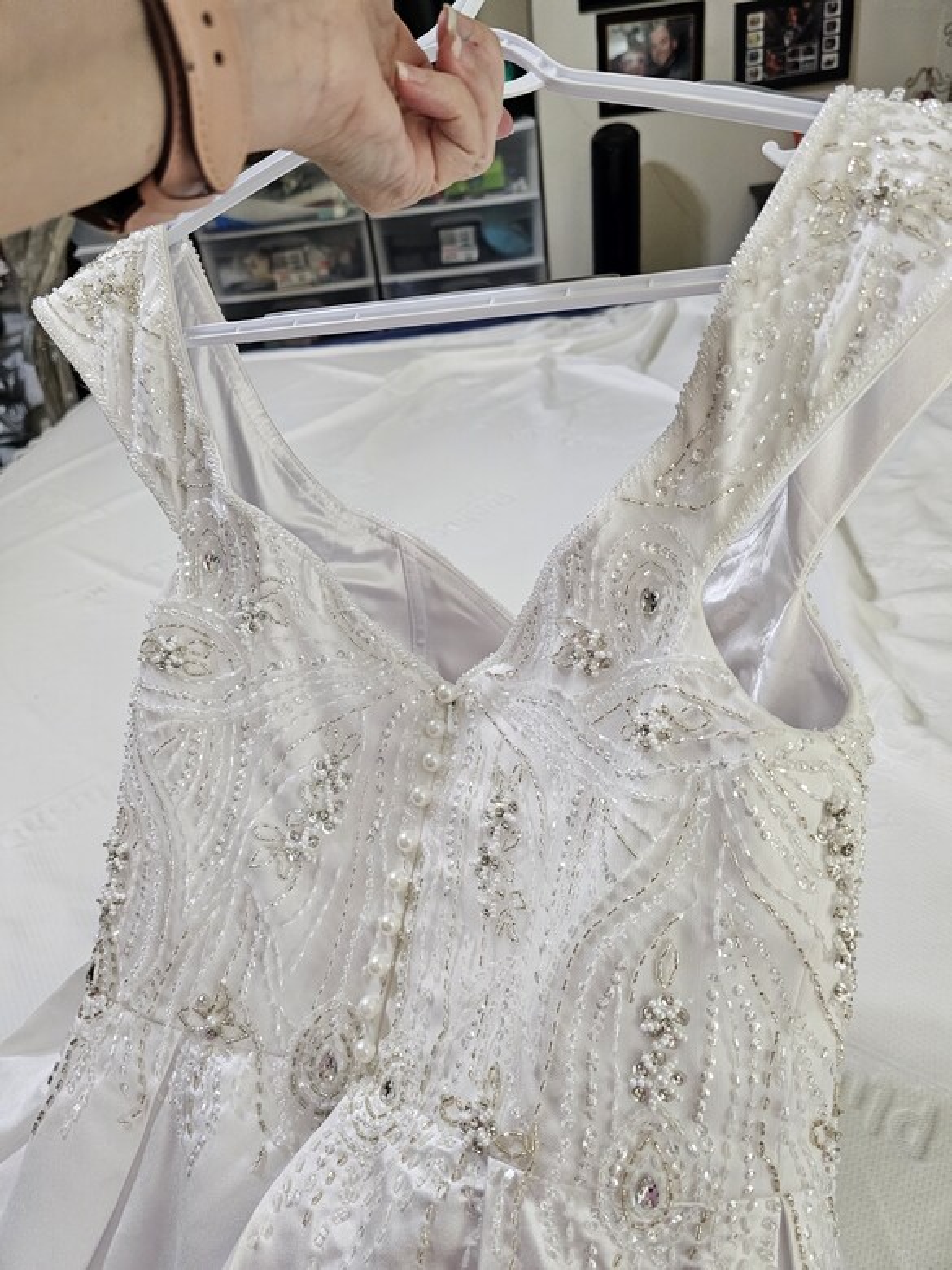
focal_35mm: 23
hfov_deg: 58.9
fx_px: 843
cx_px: 476
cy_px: 635
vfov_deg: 73.9
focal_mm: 6.3
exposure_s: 1/120
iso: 640
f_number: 1.7
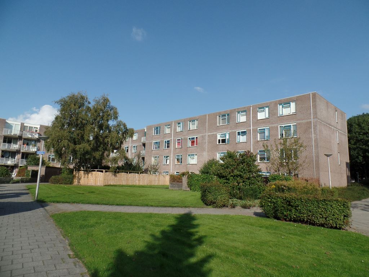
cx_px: 184
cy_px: 138
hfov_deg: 73.9
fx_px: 245
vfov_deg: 58.9
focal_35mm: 23
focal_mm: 4.1
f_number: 3.5
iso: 80
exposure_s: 1/1000
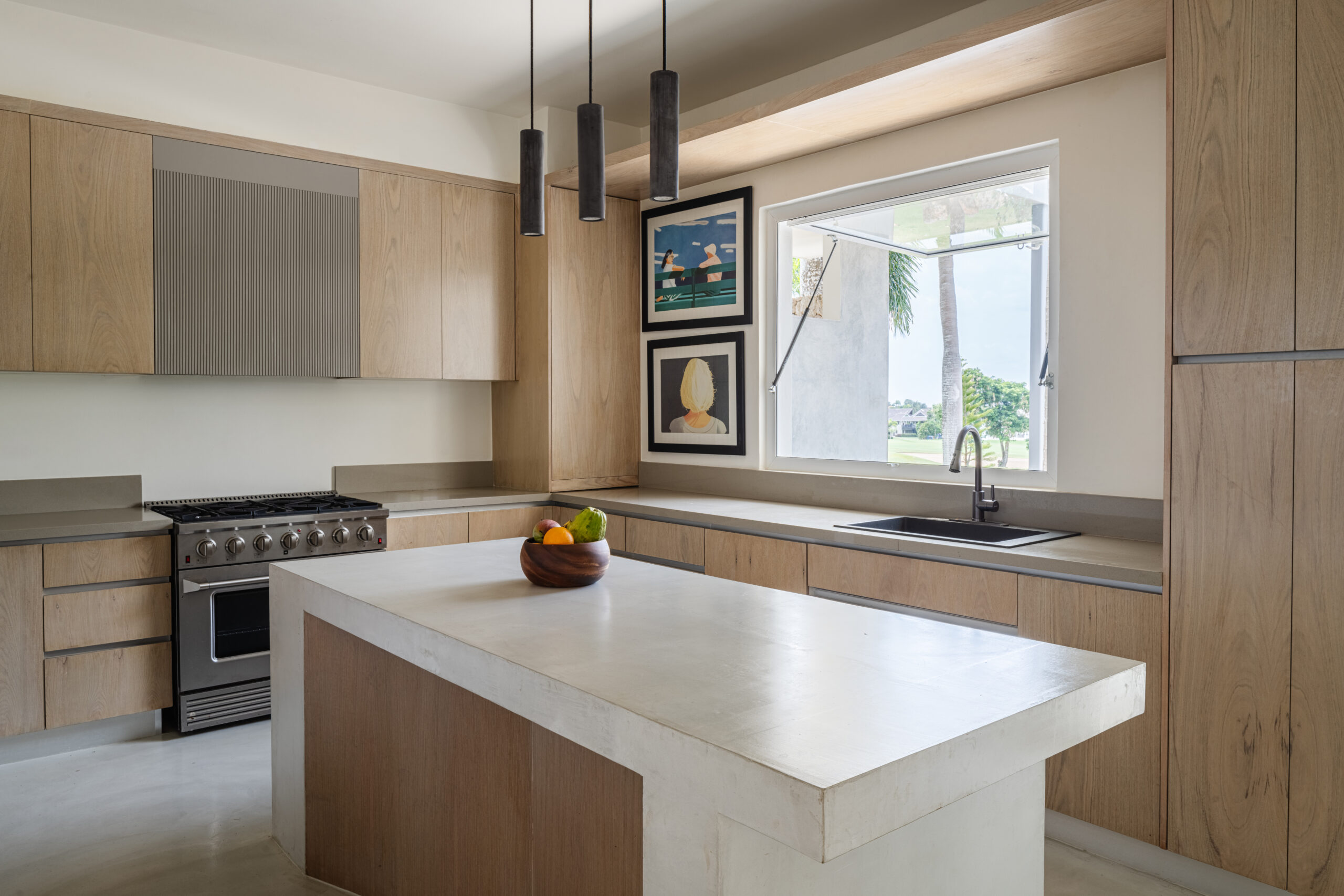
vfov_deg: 53.1
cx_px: 672
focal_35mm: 24
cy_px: 448
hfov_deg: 73.7
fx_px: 896
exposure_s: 1/60
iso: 250
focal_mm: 24
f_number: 16
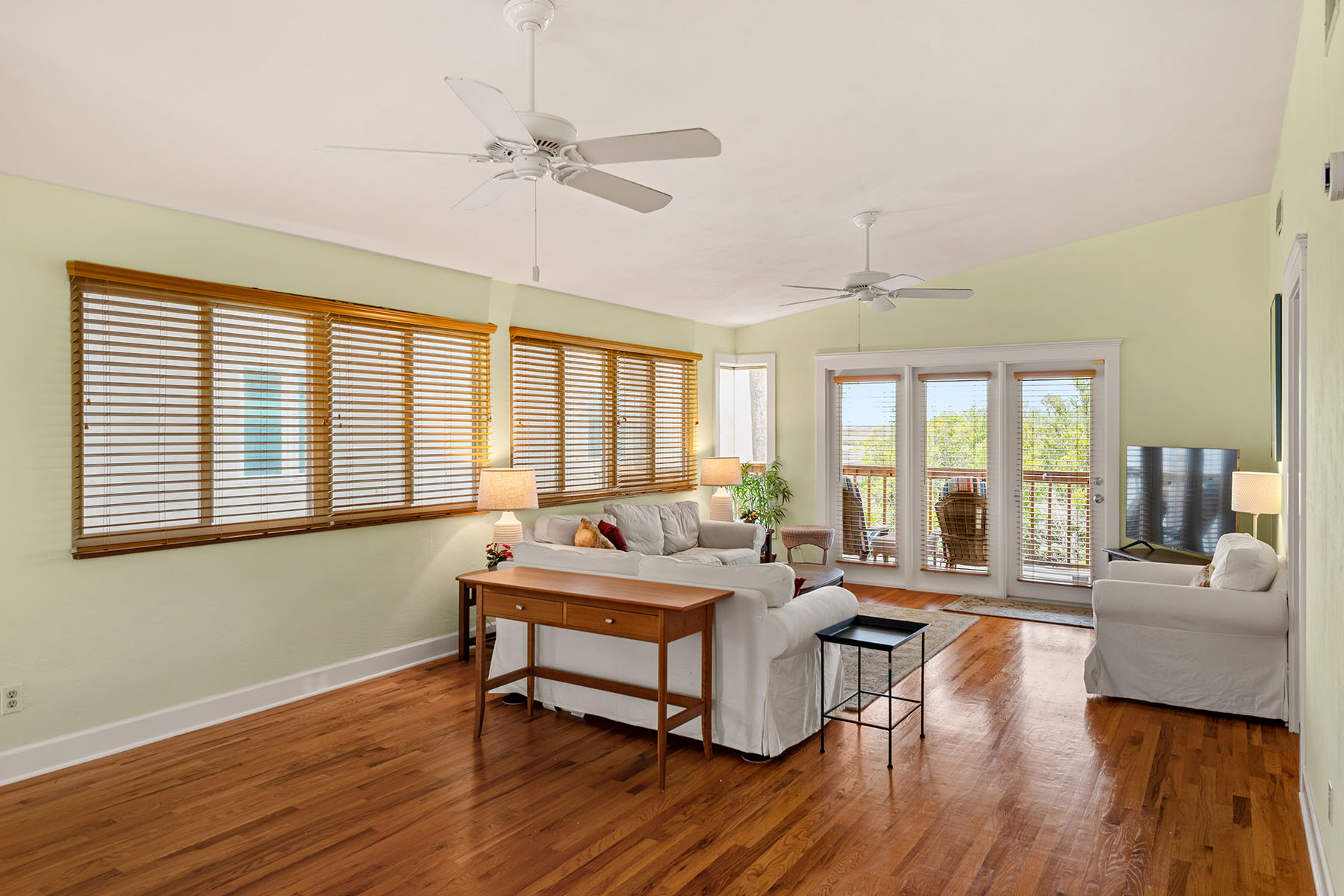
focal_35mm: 22
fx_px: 821
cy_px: 448
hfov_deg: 78.6
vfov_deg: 57.2
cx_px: 672
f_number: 8
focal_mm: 22
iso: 250
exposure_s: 1/5
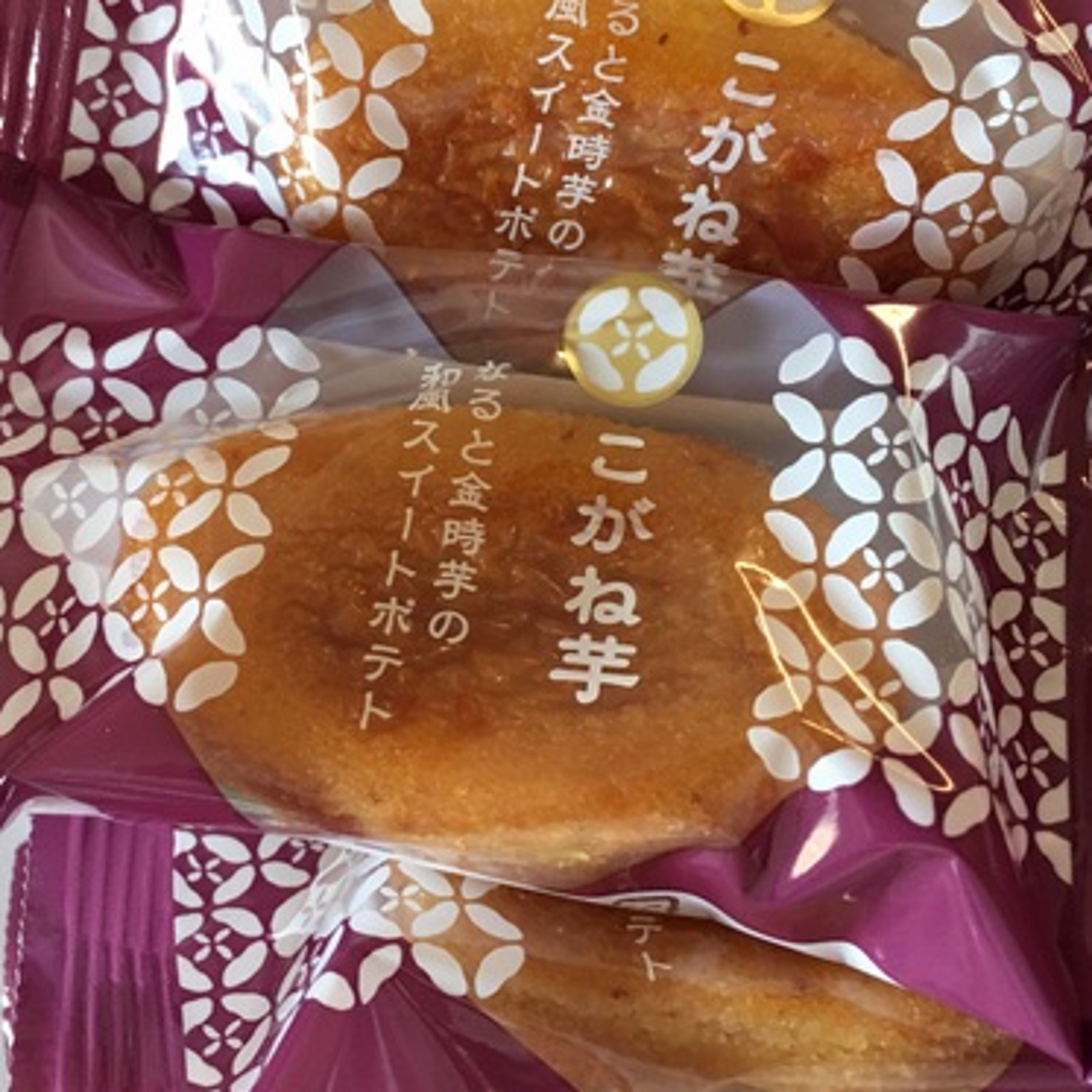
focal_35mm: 44
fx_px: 1570
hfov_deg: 38.2
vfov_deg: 38.2
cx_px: 445
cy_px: 439
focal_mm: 4.15
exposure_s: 1/15
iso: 40
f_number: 2.2
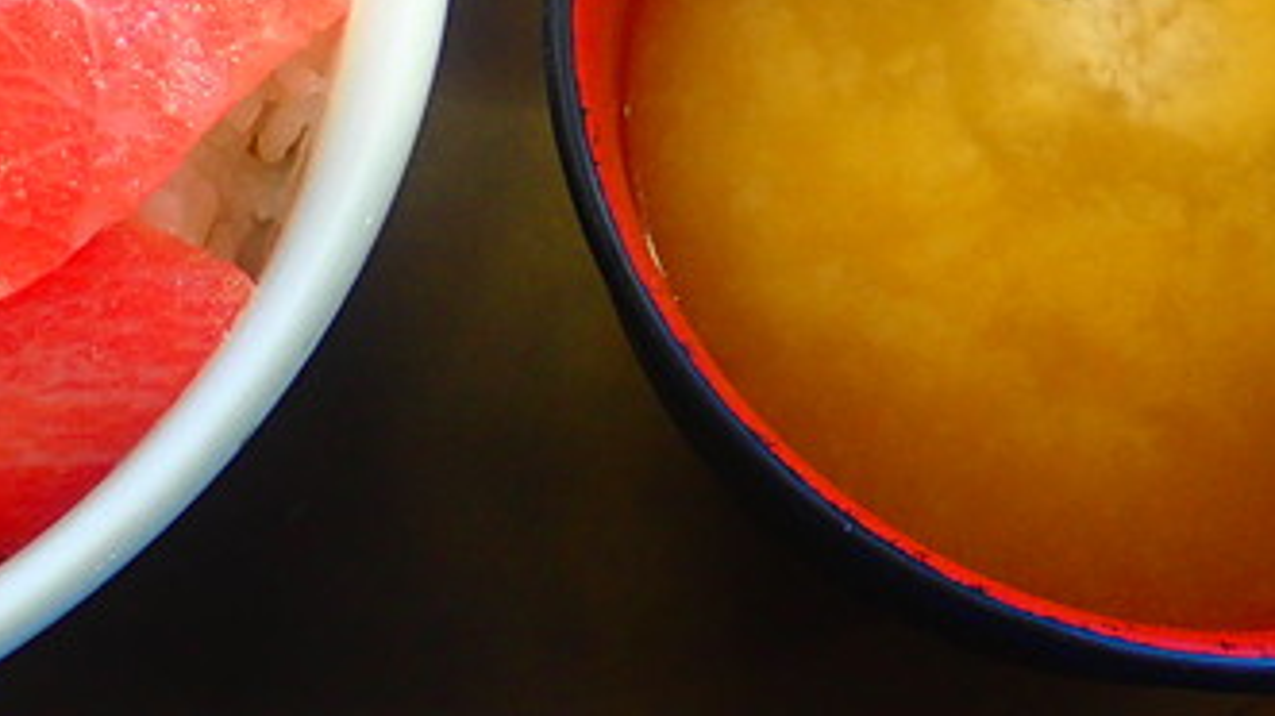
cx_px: 370
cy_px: -50
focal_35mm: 79
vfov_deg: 14.9
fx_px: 2670
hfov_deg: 26.6
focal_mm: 7.34
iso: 250
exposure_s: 1/40
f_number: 2.8
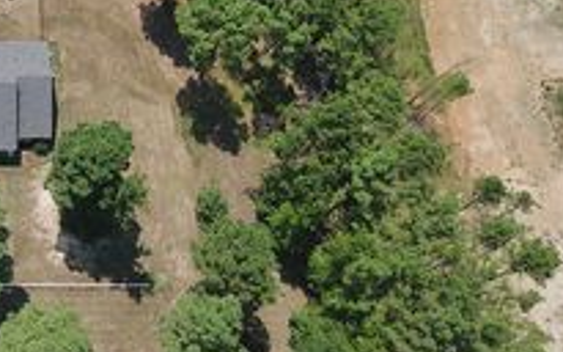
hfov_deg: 31.9
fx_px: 890
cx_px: -23
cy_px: 62
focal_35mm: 58
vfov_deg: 22.0
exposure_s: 1/876
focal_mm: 4.73
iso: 100
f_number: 2.2
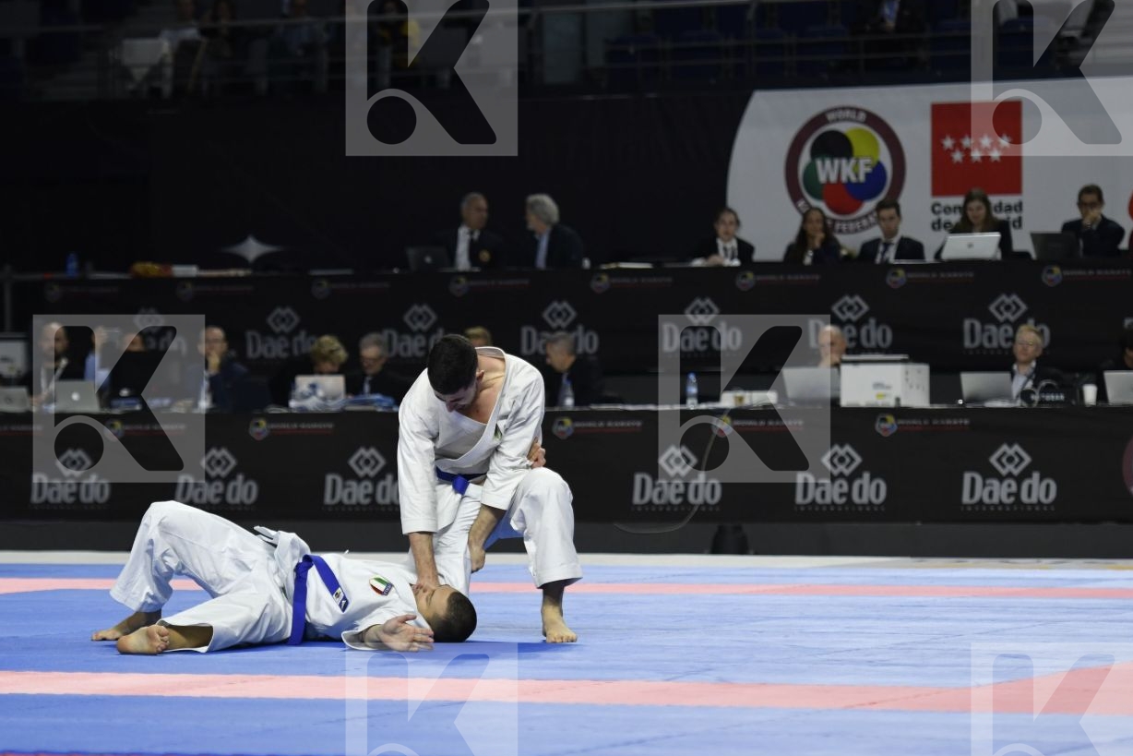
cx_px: 432
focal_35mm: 170
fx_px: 5351
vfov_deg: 8.1
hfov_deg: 12.1
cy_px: 399
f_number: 2.8
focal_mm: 116
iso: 800
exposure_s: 1/800
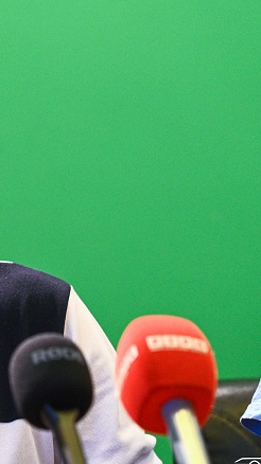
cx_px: -81
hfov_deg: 4.7
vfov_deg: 8.4
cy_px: 243
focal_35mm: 258
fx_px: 3178
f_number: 2.8
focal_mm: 135
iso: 2500
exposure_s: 1/125
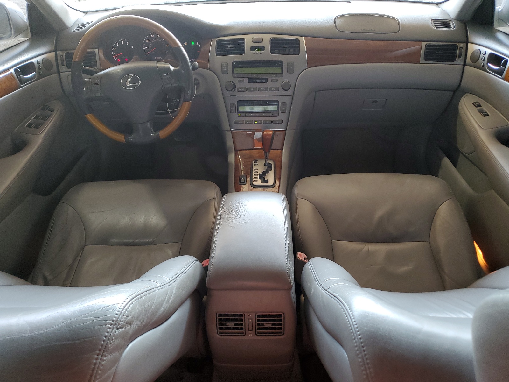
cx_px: 254
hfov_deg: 67.3
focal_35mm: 26
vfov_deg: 53.1
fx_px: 382
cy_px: 191
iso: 86
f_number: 1.5
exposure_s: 1/60.2
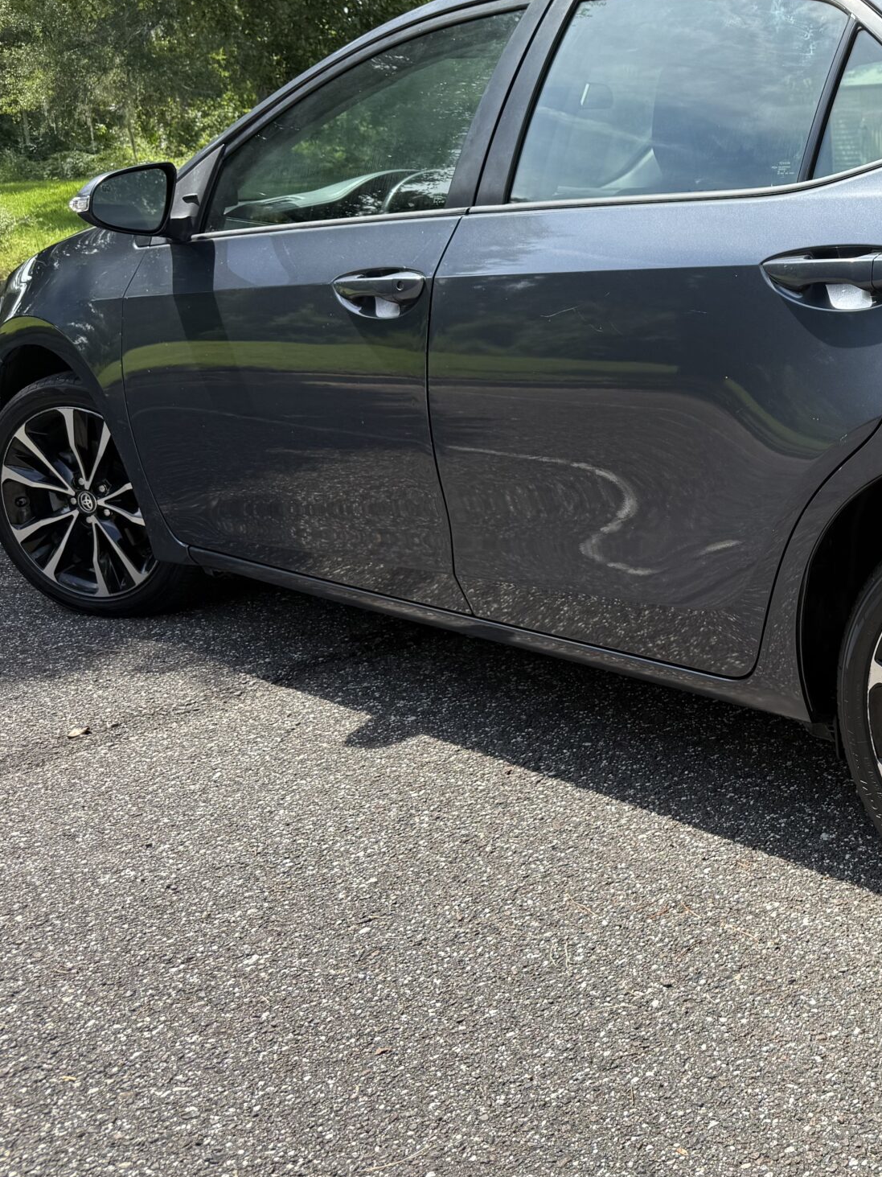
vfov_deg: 44.5
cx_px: 925
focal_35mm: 42
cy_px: 465
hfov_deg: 31.2
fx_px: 1427
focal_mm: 6.76
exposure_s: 1/1361
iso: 80
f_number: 1.78
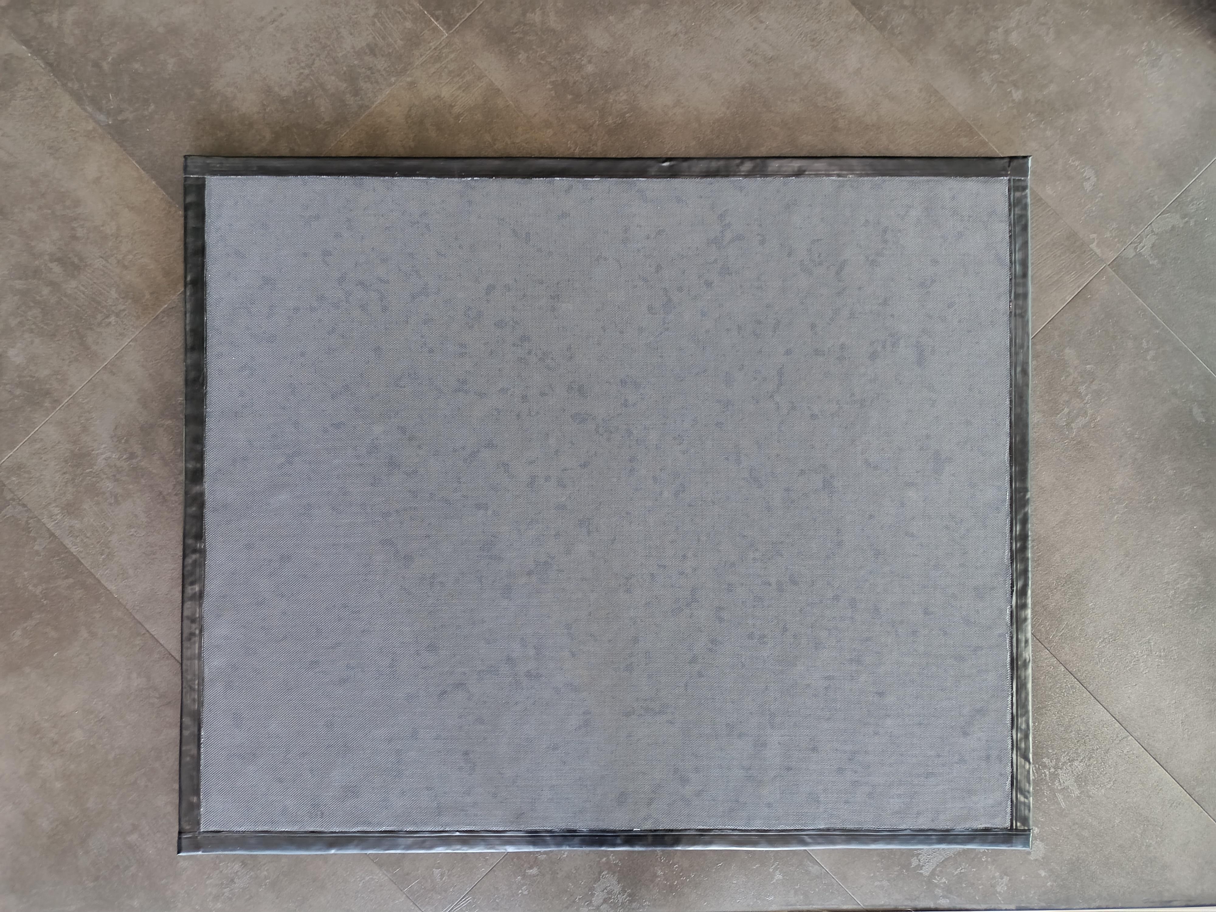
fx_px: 843
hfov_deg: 71.6
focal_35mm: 24
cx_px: 608
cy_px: 456
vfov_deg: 56.8
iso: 786
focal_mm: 5.24
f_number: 1.7
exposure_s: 1/33.3
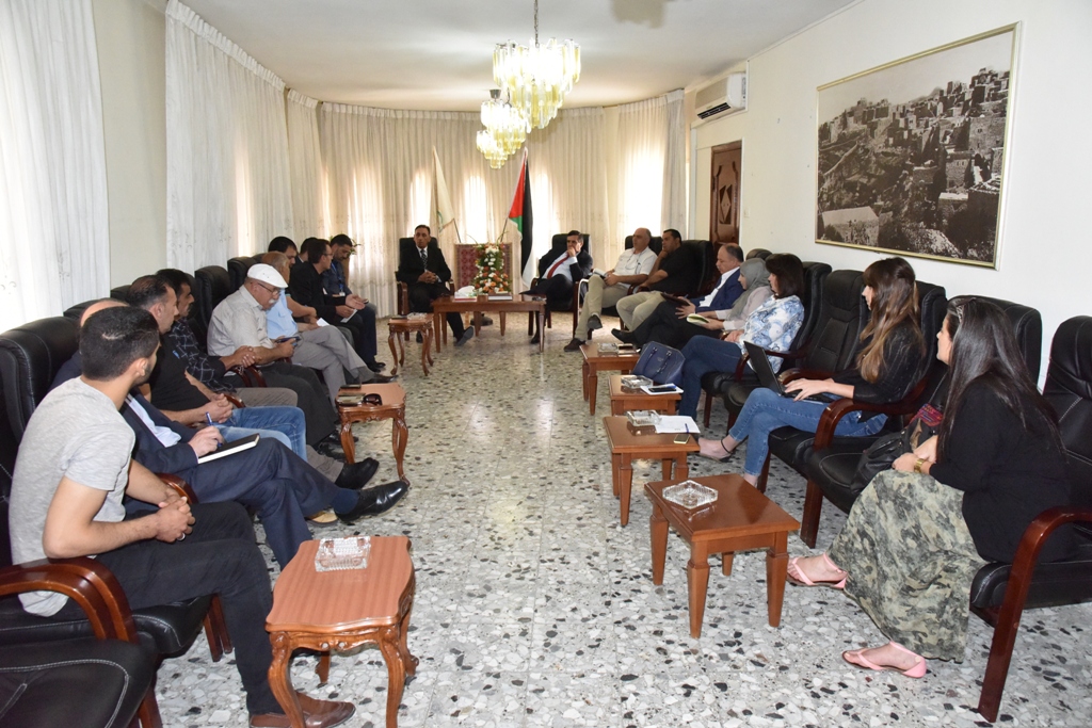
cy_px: 364
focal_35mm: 24
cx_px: 546
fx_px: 728
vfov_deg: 53.1
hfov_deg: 73.7
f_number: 9
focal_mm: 24
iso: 10000
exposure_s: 1/160
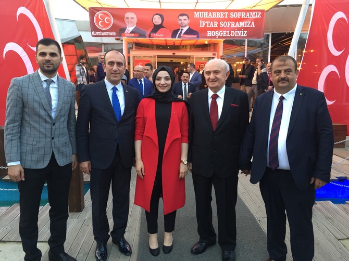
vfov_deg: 48.2
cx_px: 174
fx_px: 292
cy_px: 130
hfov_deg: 61.7
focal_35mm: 29
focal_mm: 4.15
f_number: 2.2
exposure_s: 1/33
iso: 125
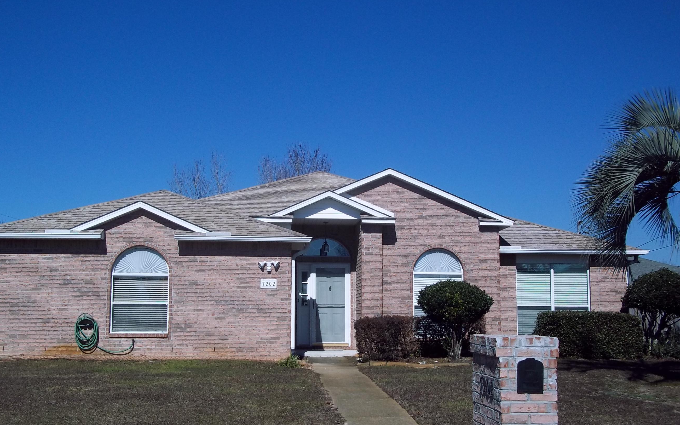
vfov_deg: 29.2
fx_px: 815
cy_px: 221
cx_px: 302
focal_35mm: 44
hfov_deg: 45.2
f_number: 8
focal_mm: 6.5
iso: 80
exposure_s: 1/500
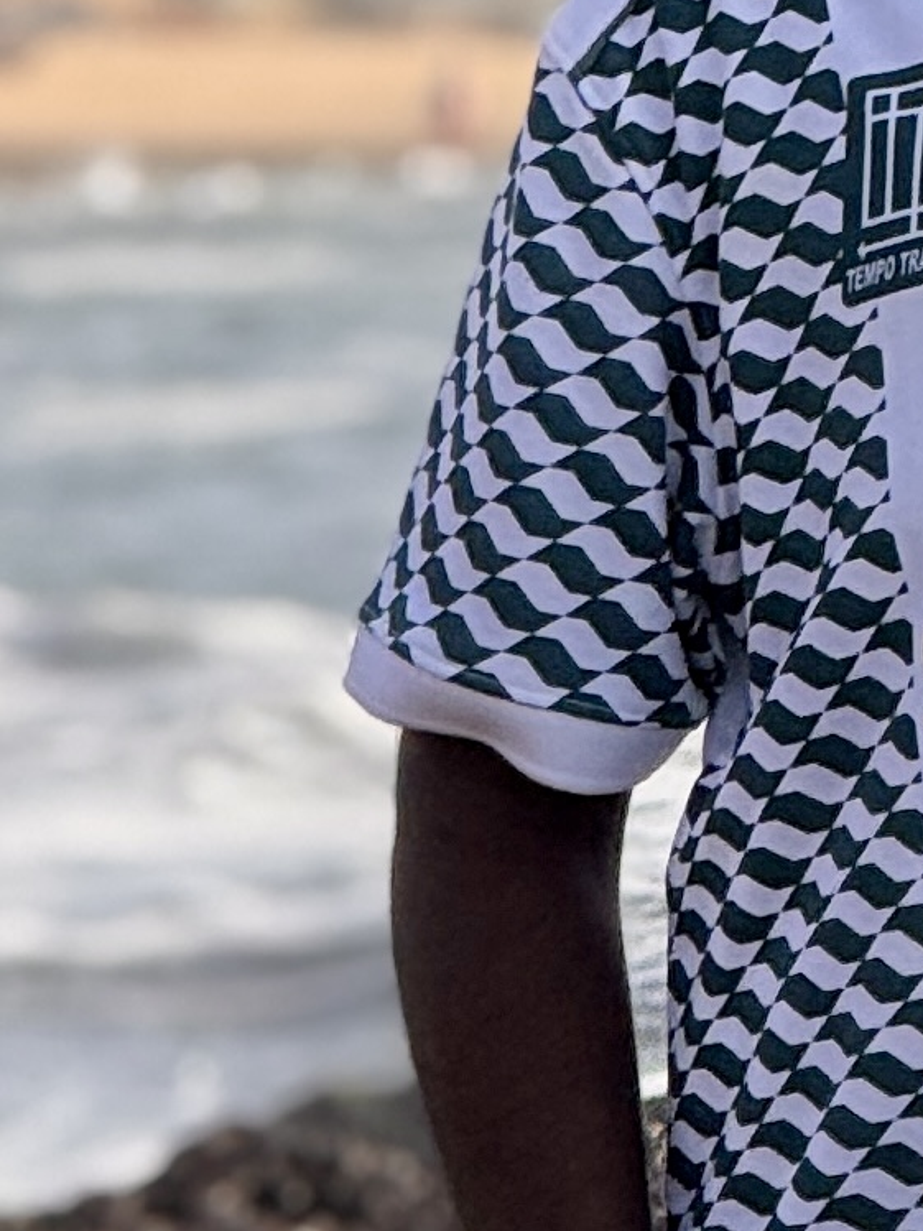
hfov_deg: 2.5
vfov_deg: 3.4
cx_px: 1219
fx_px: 20762
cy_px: 989
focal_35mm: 584
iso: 50
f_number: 2.8
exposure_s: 1/1422
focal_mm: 15.66
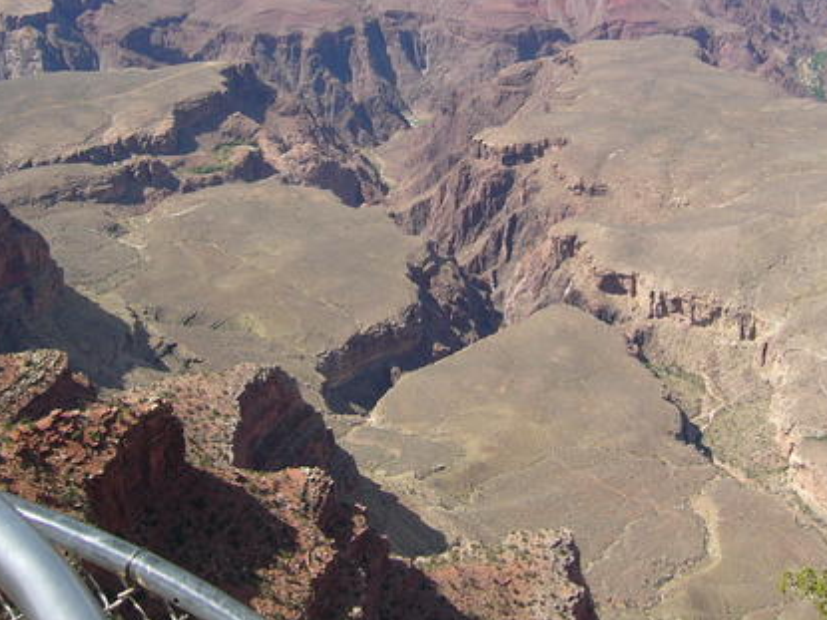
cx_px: 434
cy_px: 144
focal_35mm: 54
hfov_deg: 35.5
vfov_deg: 26.6
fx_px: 1290
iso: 50
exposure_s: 1/125
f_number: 8
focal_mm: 5.8
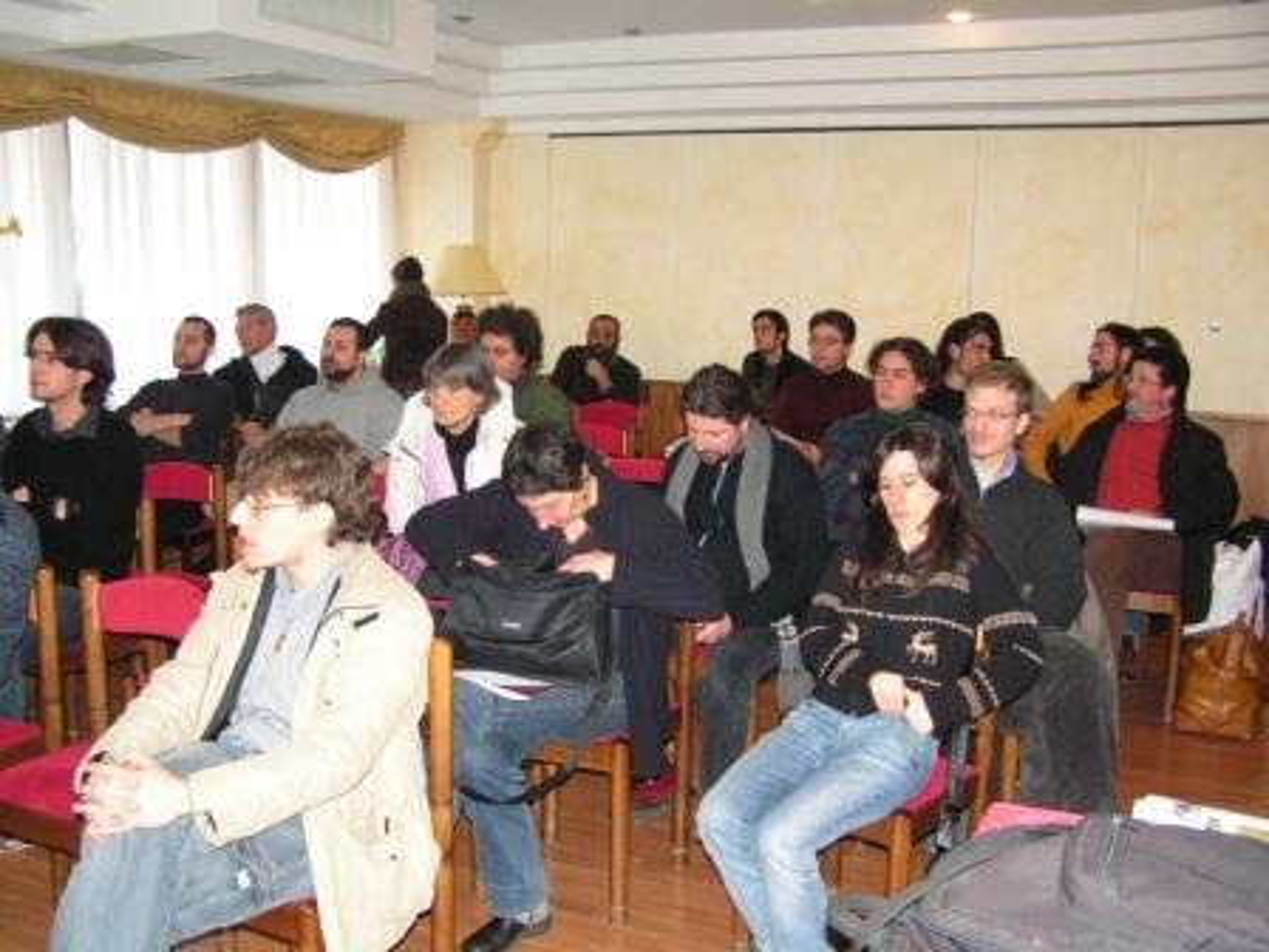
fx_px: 1393
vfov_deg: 37.7
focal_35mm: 38
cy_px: 476
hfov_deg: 49.0
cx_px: 634
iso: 200
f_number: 2.8
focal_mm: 6.3
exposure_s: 1/40
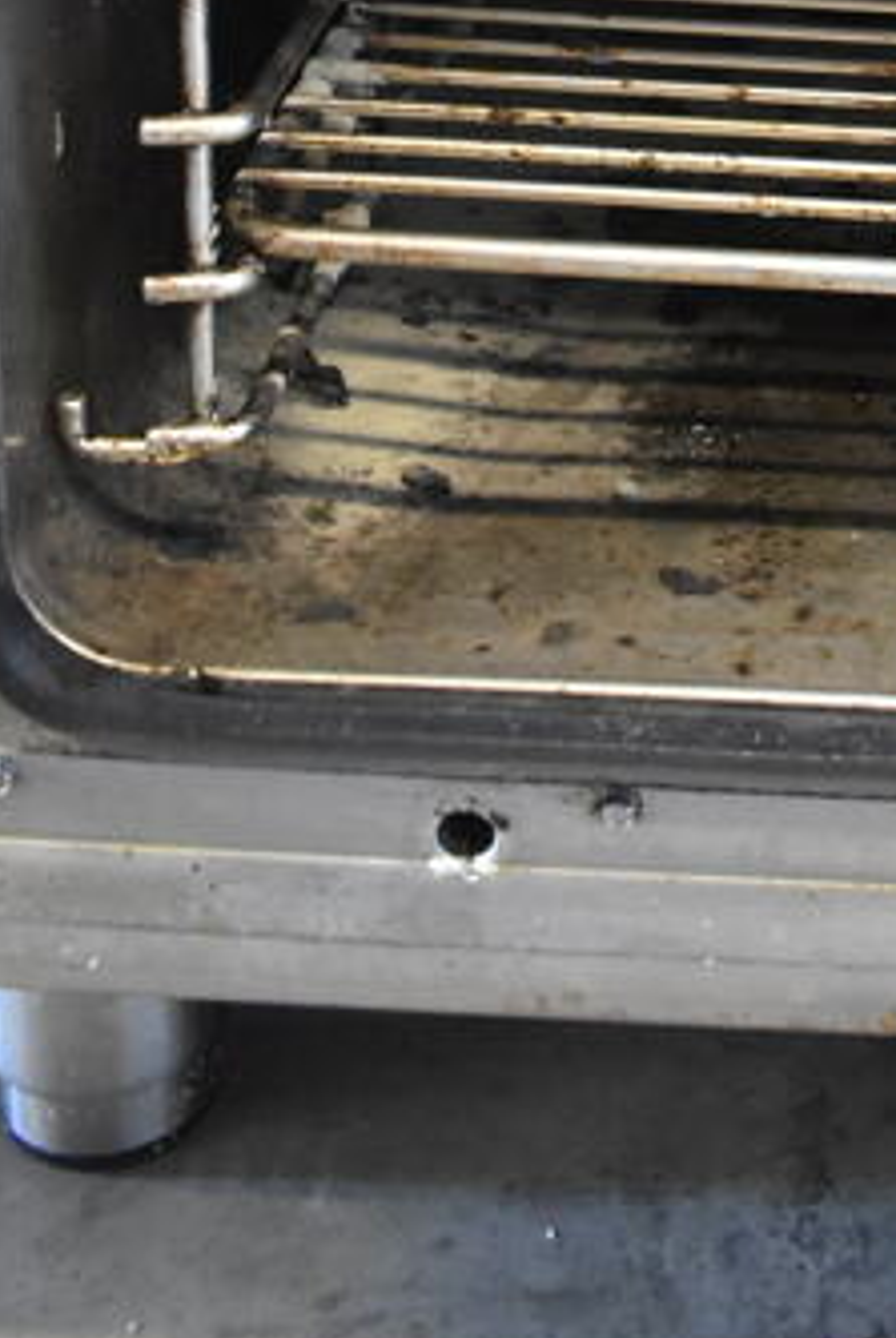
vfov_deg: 24.5
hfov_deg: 17.8
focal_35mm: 74
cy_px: -303
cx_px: 1017
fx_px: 2754
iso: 2500
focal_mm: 18
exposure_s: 1/30
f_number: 3.5
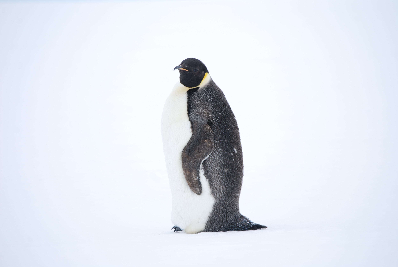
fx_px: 3321
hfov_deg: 6.9
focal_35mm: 300
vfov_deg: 4.6
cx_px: 199
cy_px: 134
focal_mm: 200
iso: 100
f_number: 10
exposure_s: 1/320
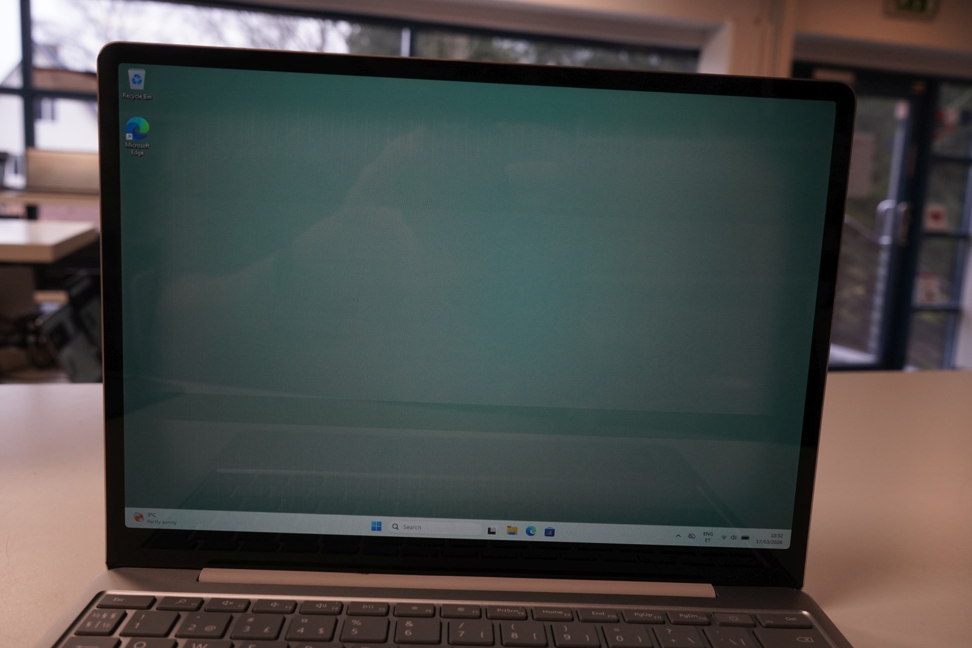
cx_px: 486
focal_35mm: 30
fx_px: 810
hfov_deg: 61.9
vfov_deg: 43.6
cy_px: 324
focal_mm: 30
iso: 2500
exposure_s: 1/200
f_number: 8
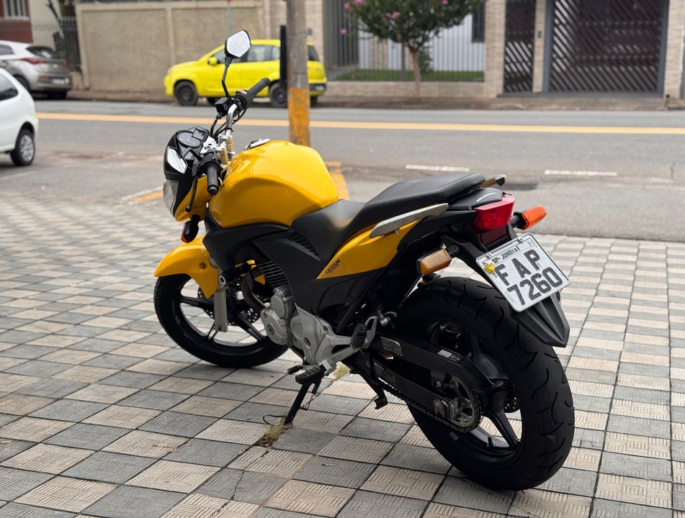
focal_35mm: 48
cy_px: 259
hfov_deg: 39.5
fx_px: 953
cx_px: 342
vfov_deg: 30.4
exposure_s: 1/1133
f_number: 1.78
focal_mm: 6.76
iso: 64
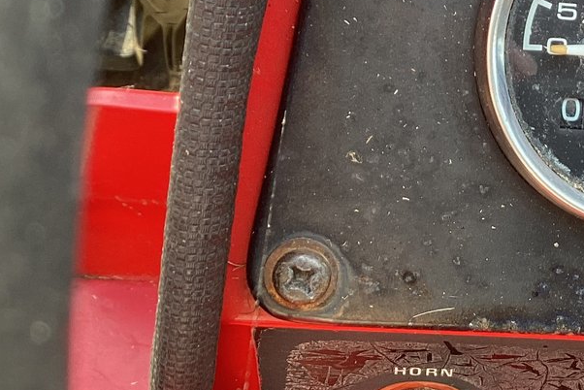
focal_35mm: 81
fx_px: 1315
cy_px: 132
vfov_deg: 16.8
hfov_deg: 23.4
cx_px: 654
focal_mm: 3.3
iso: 40
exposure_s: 1/120
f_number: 2.4
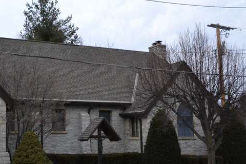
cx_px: 43
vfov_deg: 24.6
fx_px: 376
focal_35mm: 55
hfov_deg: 34.9
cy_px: 93
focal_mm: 22
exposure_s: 1/640
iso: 3200
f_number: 10
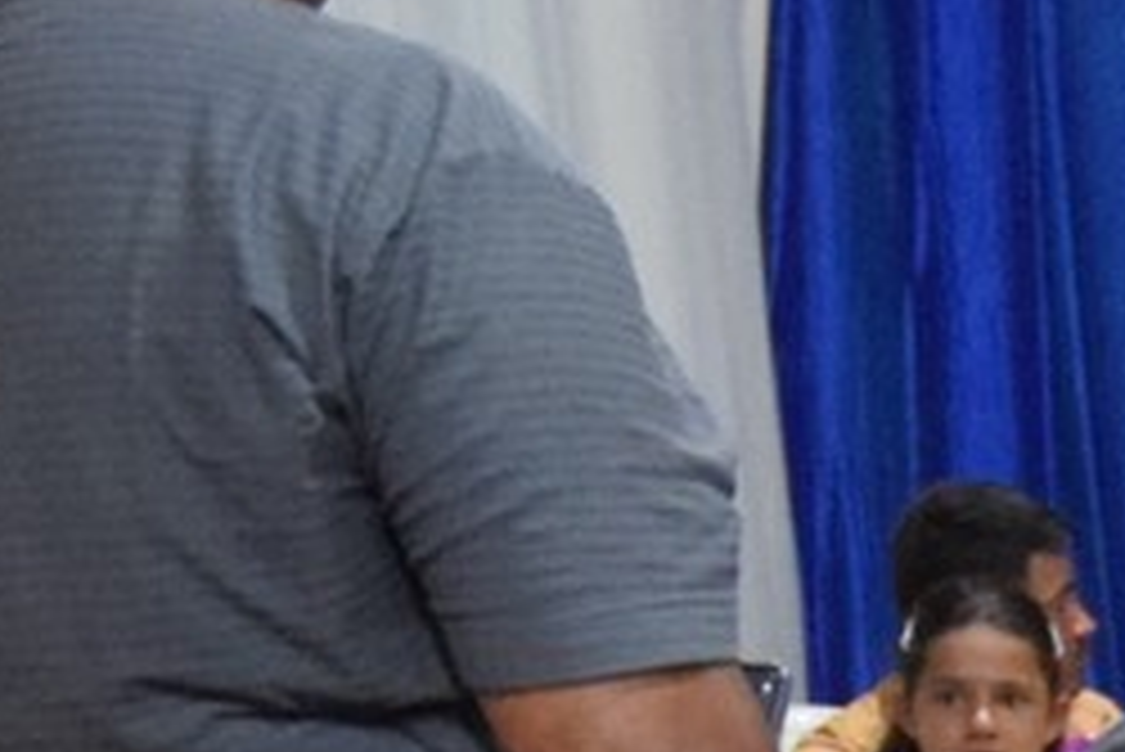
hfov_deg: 8.1
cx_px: 1872
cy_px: 1954
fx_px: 7732
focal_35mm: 247
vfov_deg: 5.3
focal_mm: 25
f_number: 3.8
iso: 4500
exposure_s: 1/60
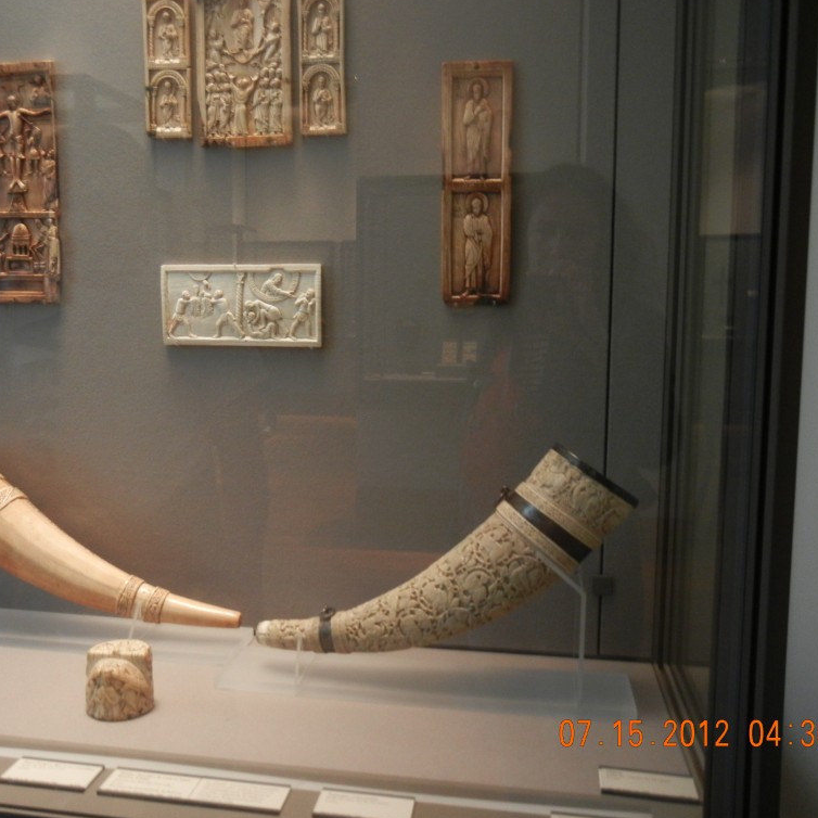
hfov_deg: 45.9
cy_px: 404
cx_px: 345
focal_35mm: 36
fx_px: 962
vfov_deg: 46.0
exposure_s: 1/17.2
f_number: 3.5
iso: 400
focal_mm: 5.4
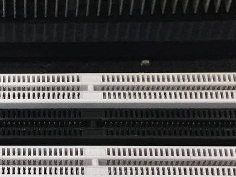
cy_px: 140
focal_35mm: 121
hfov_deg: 15.7
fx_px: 825
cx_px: -41
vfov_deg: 12.2
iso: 125
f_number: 2.2
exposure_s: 1/33
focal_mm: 4.15
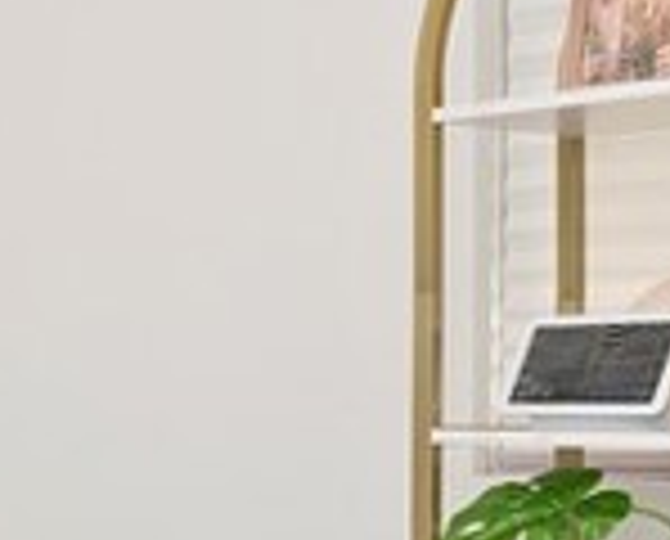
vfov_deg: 16.9
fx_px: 1789
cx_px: -854
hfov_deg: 14.9
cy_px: 488
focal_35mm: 90
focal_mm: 14
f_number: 10
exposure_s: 1/40
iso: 500
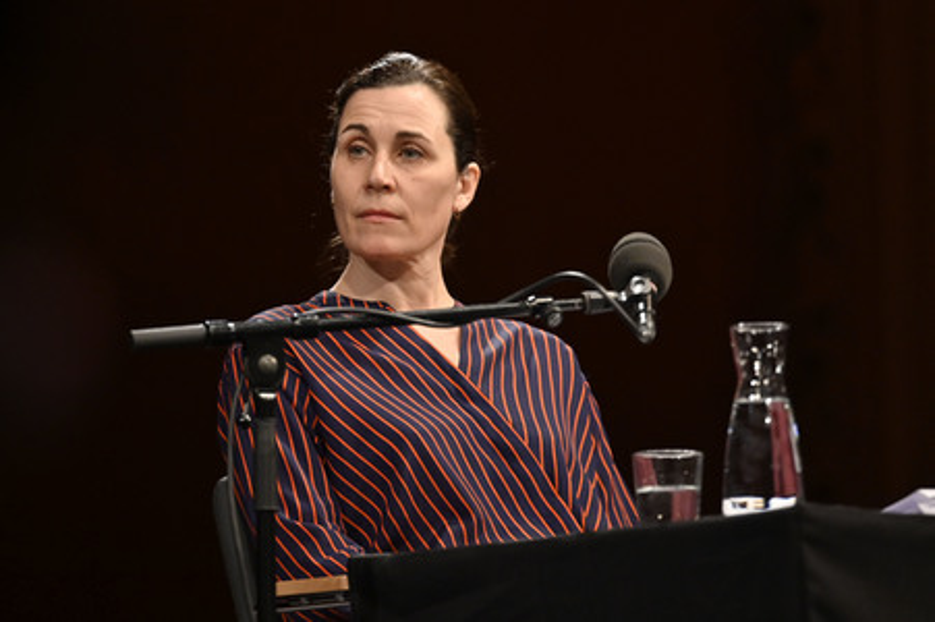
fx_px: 5190
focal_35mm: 200
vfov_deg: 6.9
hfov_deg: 10.3
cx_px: 468
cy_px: 311
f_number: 2.8
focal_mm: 200
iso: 1250
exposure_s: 1/400
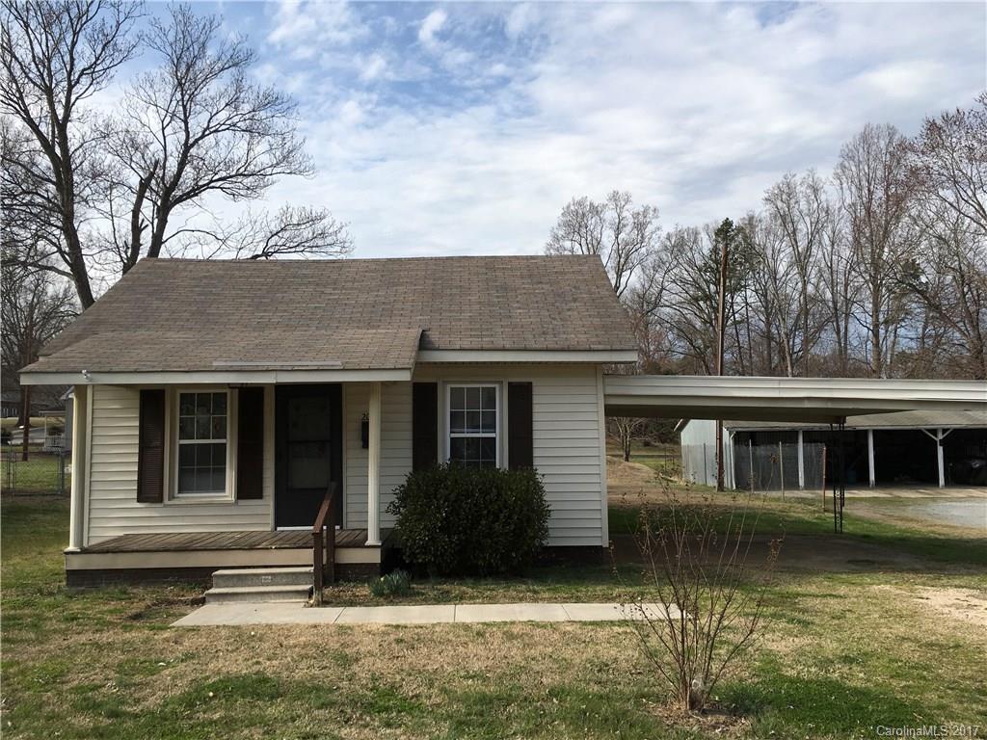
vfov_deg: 48.2
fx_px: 827
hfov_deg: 61.7
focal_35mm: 29
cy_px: 370
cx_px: 494
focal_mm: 4.15
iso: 25
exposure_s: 1/1672
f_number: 2.2
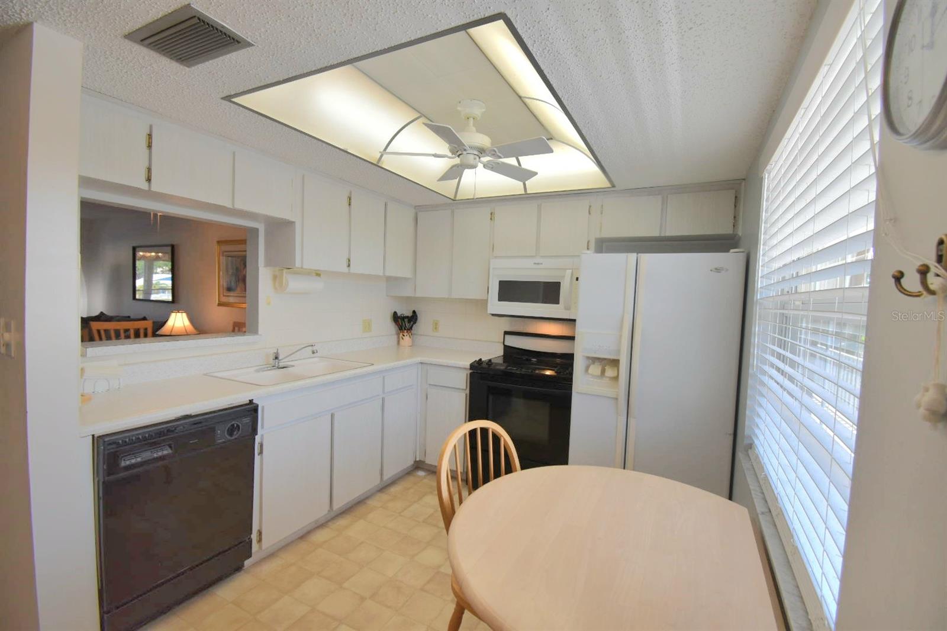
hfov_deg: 100.4
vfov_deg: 77.3
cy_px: 316
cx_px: 474
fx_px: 394
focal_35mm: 15
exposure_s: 1/161
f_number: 6.3
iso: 400
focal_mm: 10
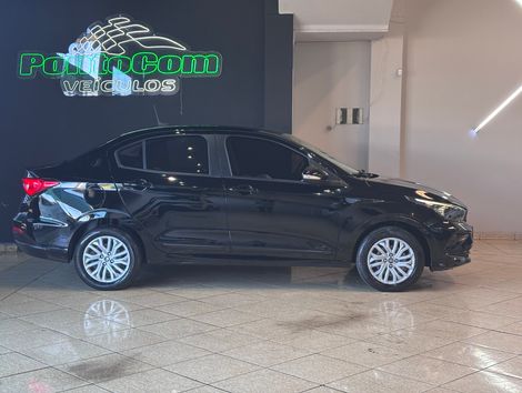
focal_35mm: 52
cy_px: 196
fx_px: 785
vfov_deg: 28.1
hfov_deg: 36.8
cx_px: 261
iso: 125
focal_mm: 5.96
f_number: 1.6
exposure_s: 1/60
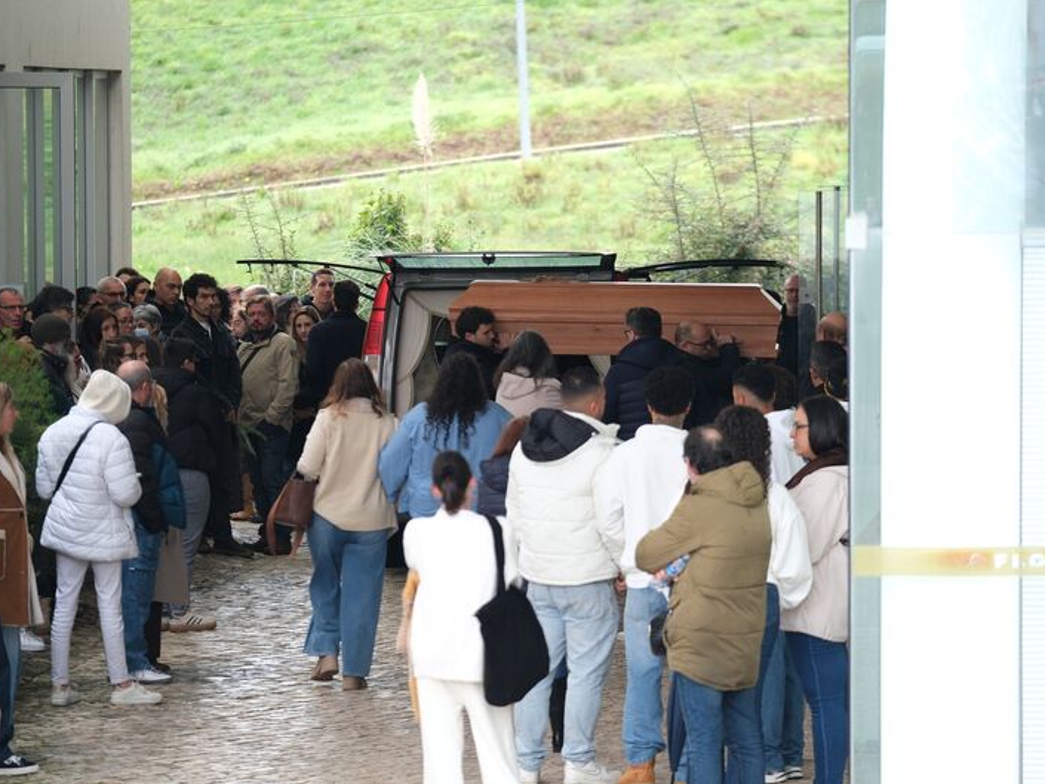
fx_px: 6884
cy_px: 392
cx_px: 545
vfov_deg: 6.5
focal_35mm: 228
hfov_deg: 8.7
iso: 400
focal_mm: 140
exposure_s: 1/160
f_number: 3.6
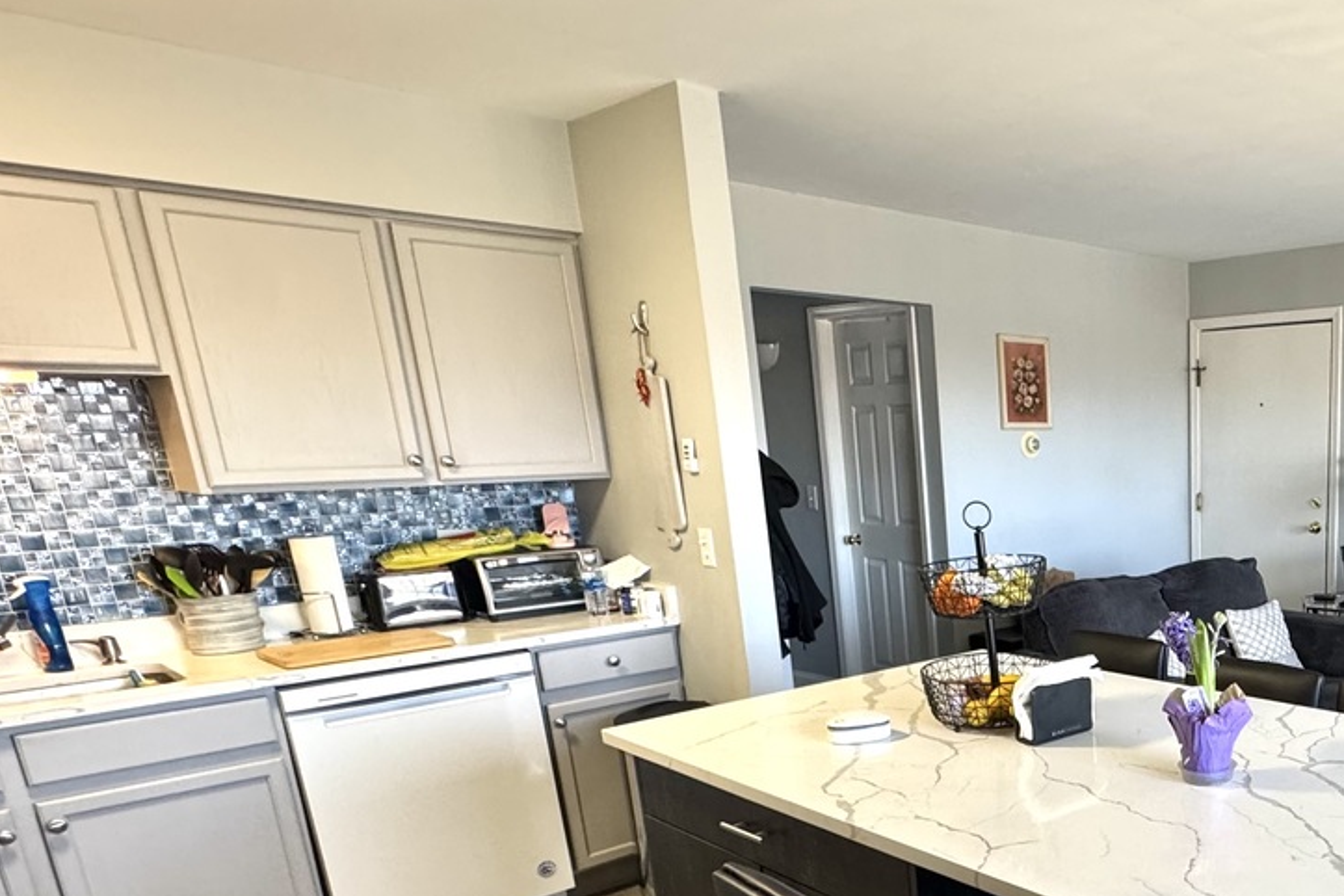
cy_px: 723
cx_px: 1201
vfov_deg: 42.8
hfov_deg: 55.5
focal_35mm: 29
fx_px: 1083
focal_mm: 2.22
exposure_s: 1/60
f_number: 2.2
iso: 250
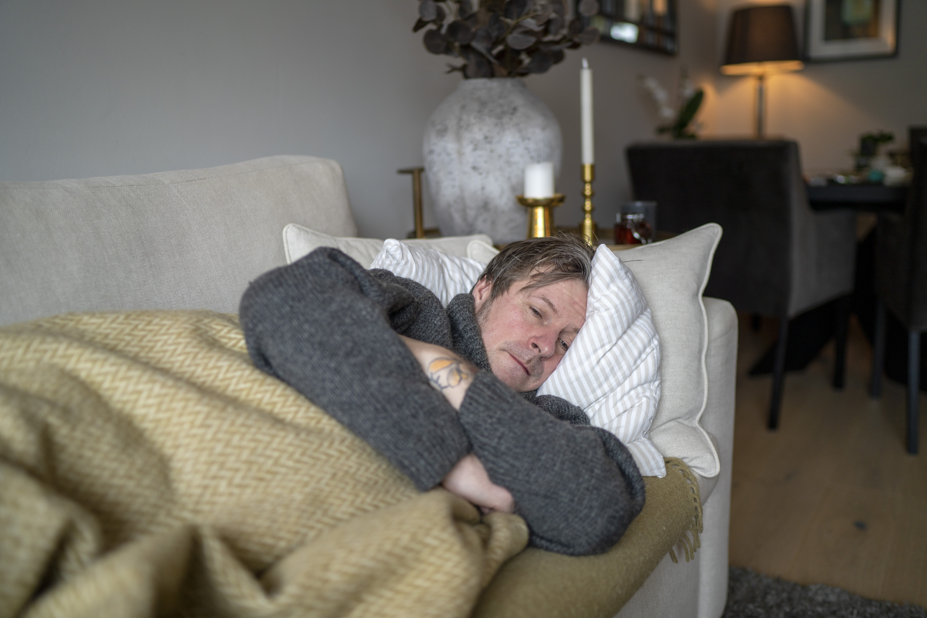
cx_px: 464
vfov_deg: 37.9
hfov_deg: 54.4
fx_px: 901
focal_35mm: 35
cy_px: 309
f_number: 1.4
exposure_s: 1/160
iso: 200
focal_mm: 35
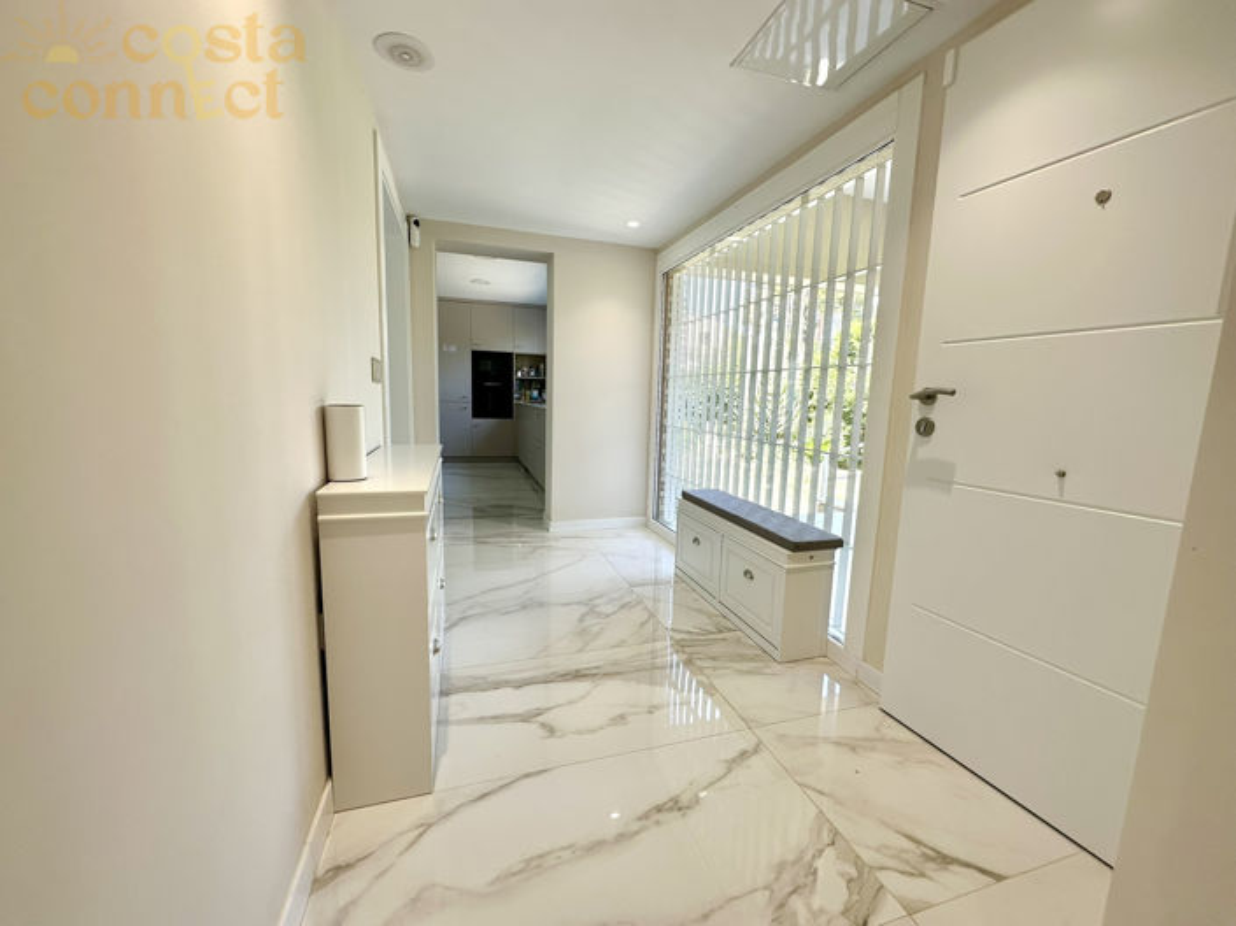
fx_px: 500
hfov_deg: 102.1
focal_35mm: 14
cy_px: 463
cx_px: 618
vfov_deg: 85.6
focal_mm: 2.22
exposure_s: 1/99
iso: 40
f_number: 2.2
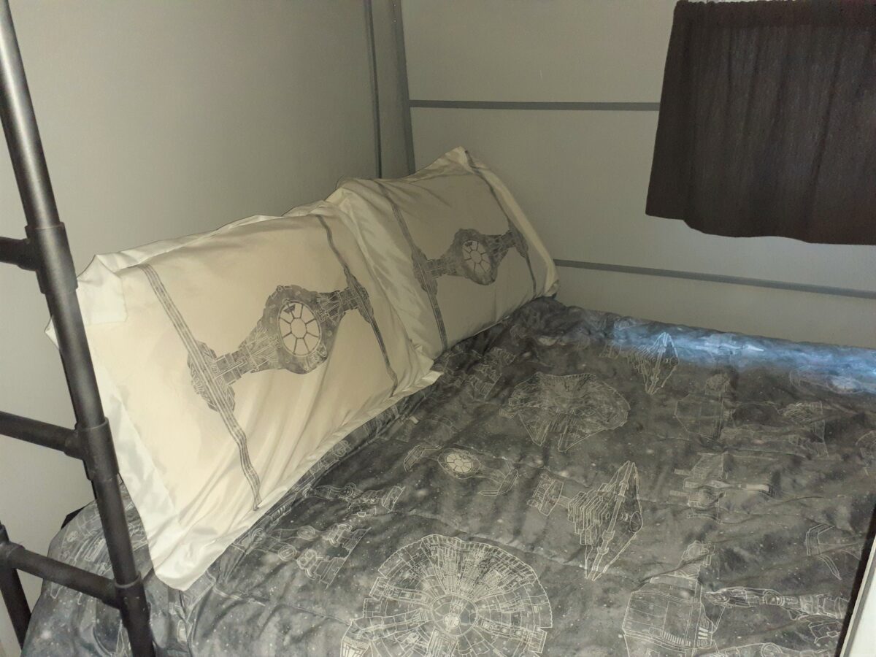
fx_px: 683
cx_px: 438
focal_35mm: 27
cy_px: 328
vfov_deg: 51.4
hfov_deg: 65.3
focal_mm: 3.6
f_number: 1.9
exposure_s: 1/15
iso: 1250
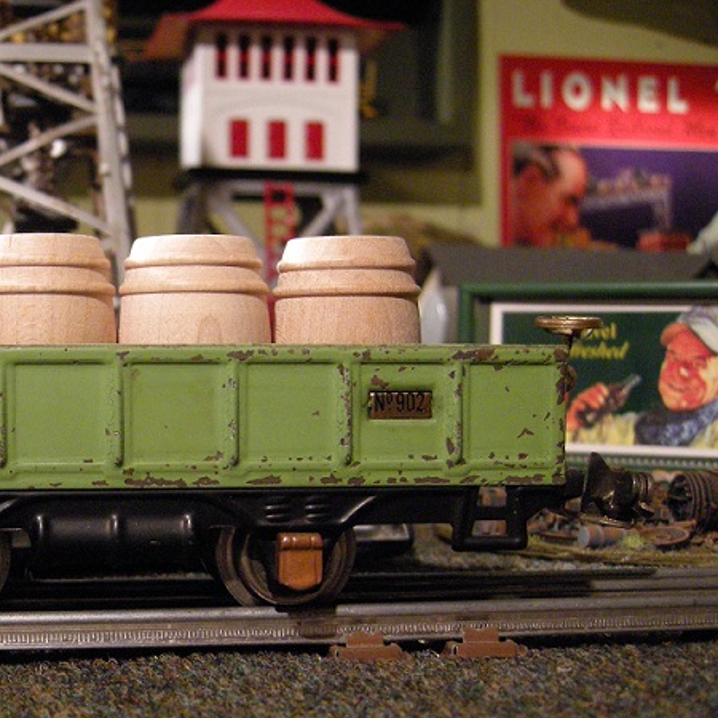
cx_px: 105
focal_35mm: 55
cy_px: 471
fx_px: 1291
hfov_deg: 30.1
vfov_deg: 30.9
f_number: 2.7
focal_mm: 7.5
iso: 400
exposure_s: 1/15
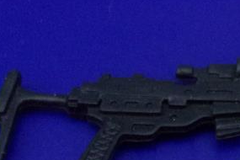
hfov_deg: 20.0
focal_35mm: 101
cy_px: 51
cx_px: 196
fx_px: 673
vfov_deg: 13.5
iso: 417
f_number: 3
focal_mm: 4.9
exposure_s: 1/17
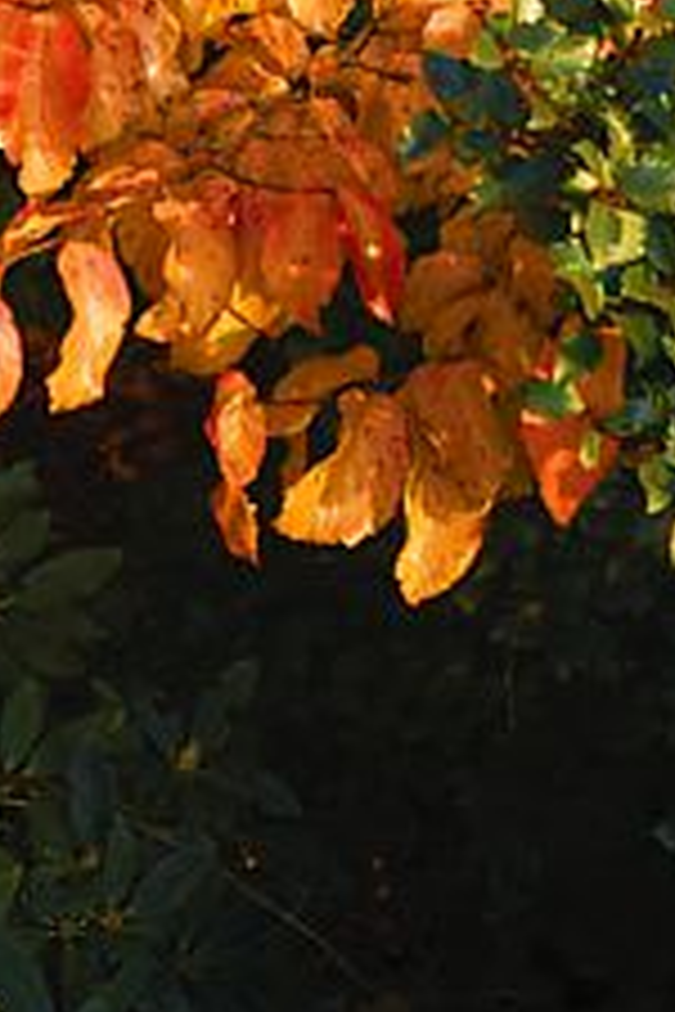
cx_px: -65
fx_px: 4500
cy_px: -733
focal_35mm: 160
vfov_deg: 11.9
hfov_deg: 8.5
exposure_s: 1/400
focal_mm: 43
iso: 400
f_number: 5.6
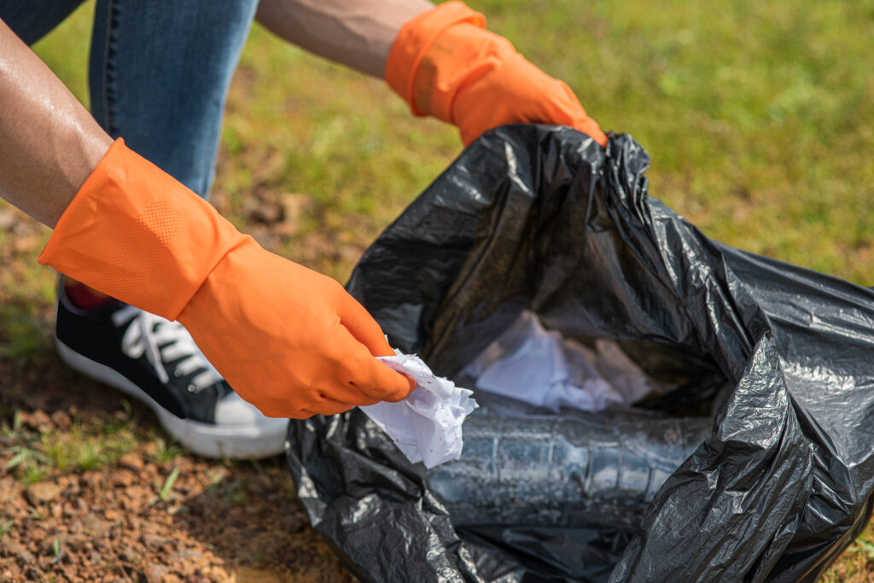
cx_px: 437
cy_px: 292
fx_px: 2064
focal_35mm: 85
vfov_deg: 16.1
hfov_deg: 23.9
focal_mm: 85
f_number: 2.8
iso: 100
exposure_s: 1/1000
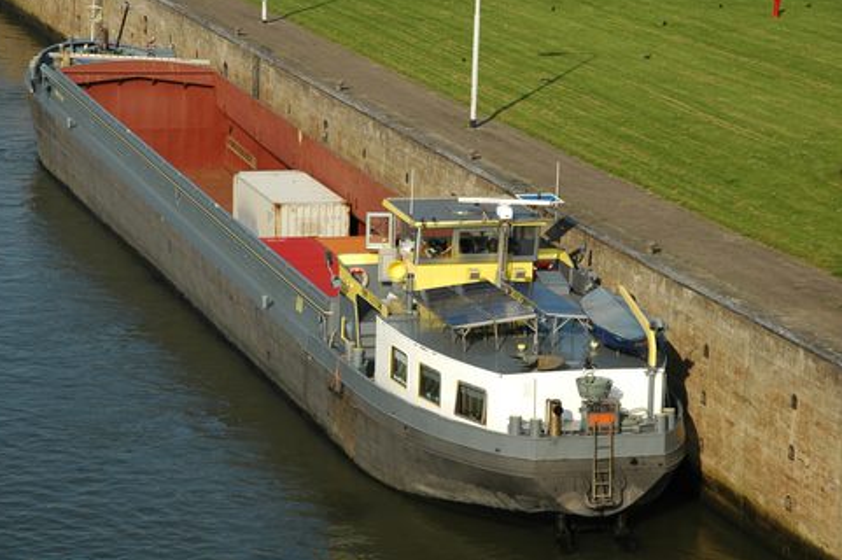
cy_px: 276
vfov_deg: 9.4
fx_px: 3424
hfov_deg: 14.0
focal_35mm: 147
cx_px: 410
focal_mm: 95
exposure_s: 1/400
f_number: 10
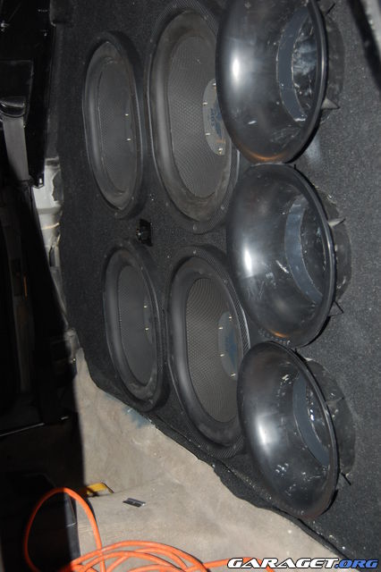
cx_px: 190
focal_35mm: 45
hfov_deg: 29.8
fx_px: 715
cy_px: 286
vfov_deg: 43.6
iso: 400
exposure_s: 1/60
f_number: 4.2
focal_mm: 30
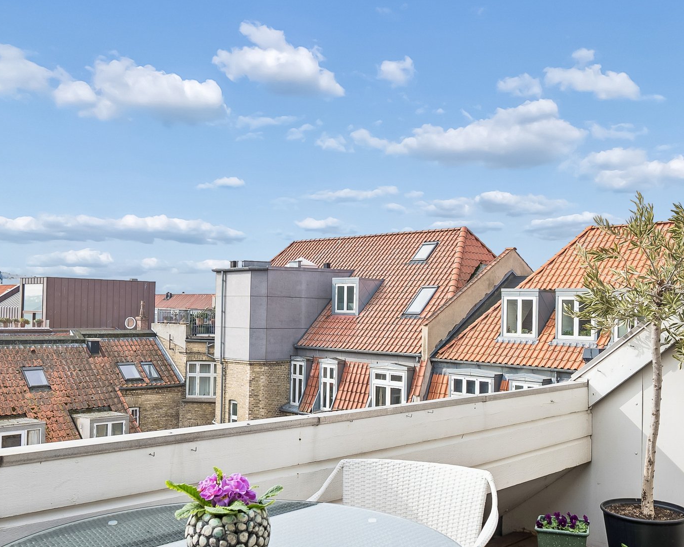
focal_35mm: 34
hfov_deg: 52.6
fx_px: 689
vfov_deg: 42.2
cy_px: 403
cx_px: 394
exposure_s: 1/125
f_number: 6.3
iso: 50
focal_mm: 16.5
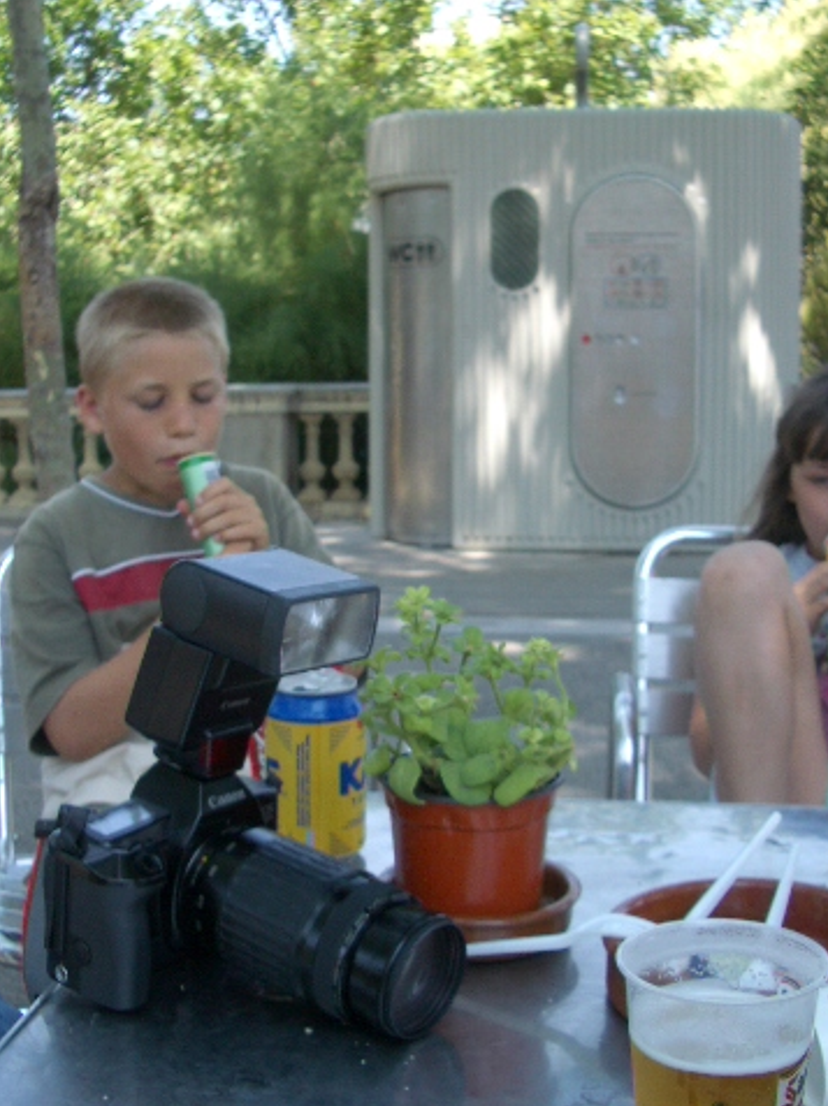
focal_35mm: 47
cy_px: 554
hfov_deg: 30.8
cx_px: 431
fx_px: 1501
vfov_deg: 40.5
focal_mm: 5.8
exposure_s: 1/320
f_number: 2.6
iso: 50
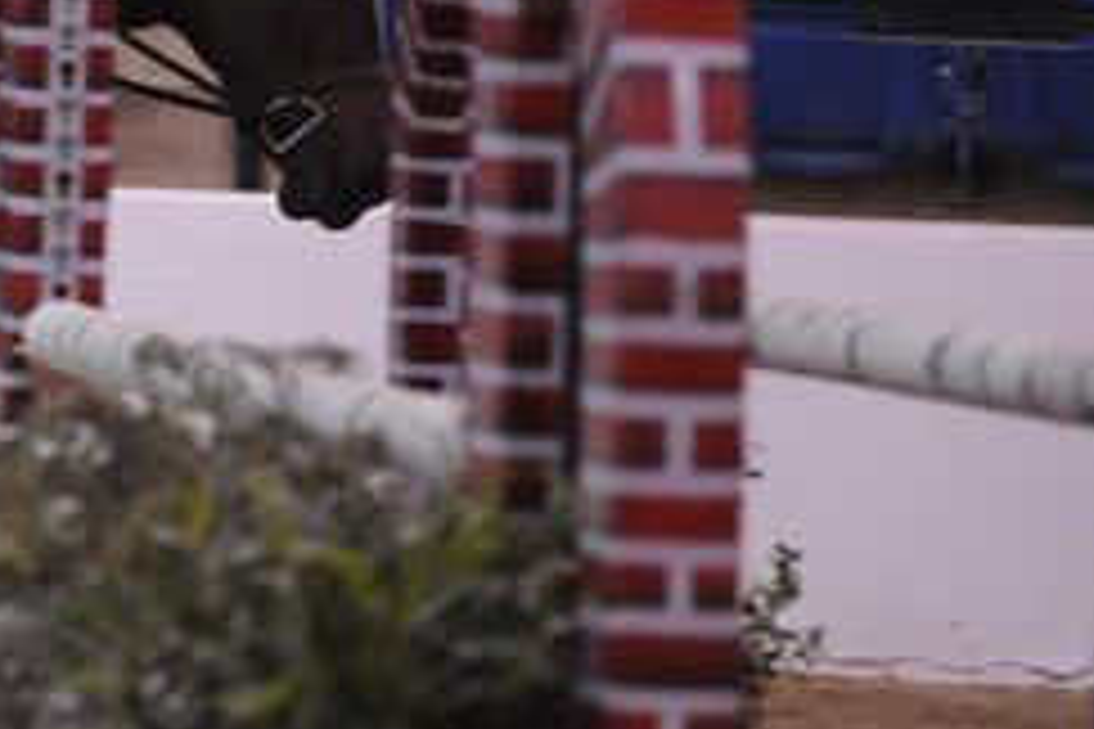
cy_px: -4
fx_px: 13188
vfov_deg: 3.2
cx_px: -167
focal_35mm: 434
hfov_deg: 4.7
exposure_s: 1/400
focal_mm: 165
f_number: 2.8
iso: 5000
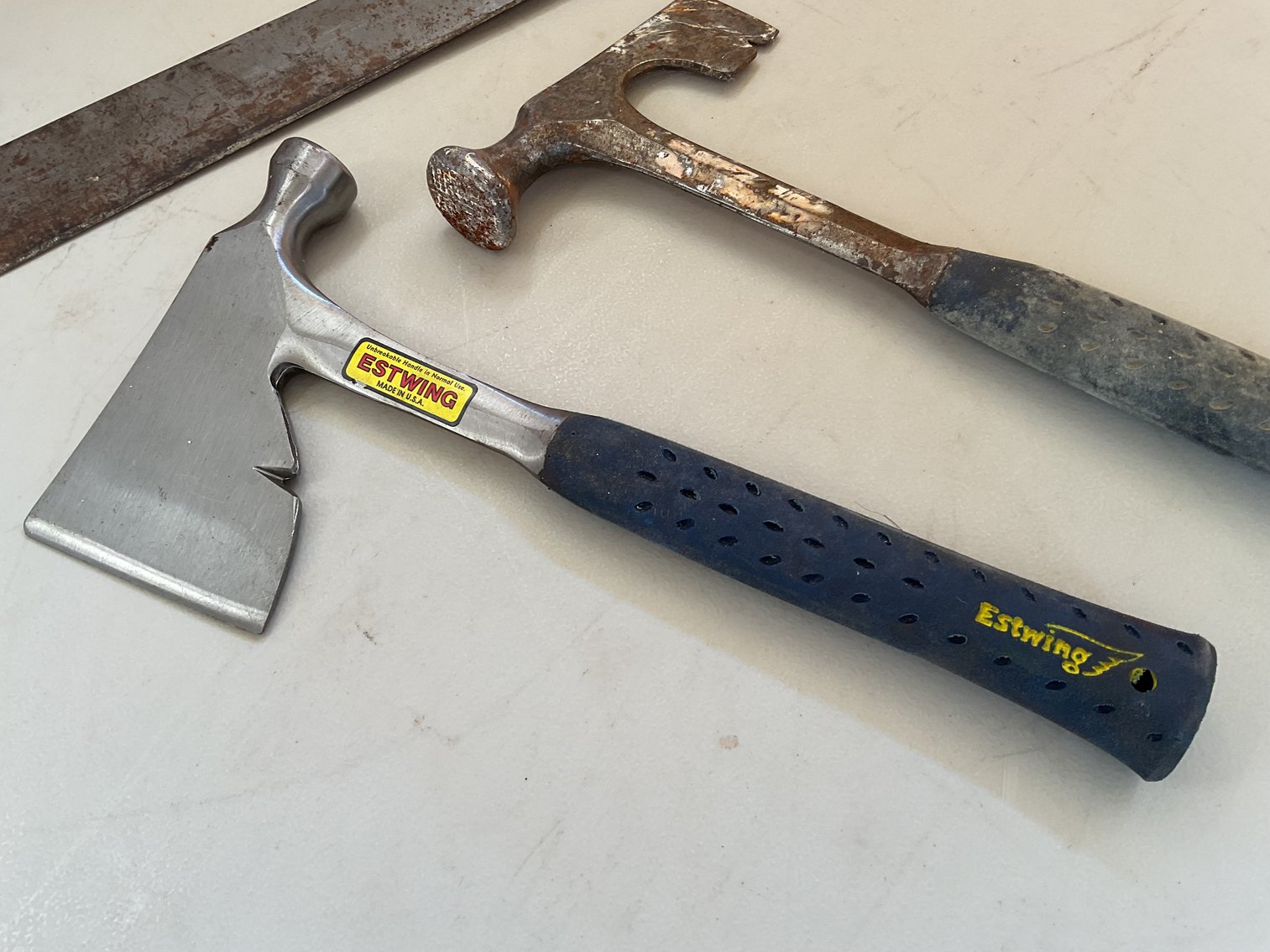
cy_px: 476
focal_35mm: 29
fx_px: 1064
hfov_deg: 61.7
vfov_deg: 48.2
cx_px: 635
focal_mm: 3
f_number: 1.8
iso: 32
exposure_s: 1/60
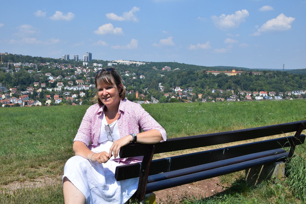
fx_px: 319
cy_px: 102
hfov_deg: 51.3
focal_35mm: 38
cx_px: 153
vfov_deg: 35.5
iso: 200
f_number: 10
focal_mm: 25
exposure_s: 1/400
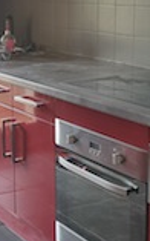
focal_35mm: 84
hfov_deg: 15.1
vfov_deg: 24.6
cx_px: -15
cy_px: 92
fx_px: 550
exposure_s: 1/50
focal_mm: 4.3
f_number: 2.4
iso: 100
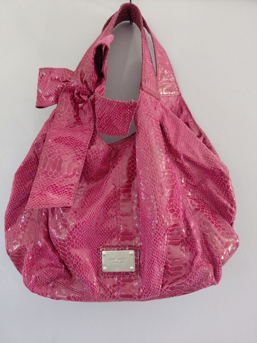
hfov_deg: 54.9
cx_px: 128
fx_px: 247
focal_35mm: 25
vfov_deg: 69.4
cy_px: 172
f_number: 1.8
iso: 400
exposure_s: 1/24
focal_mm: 4.69
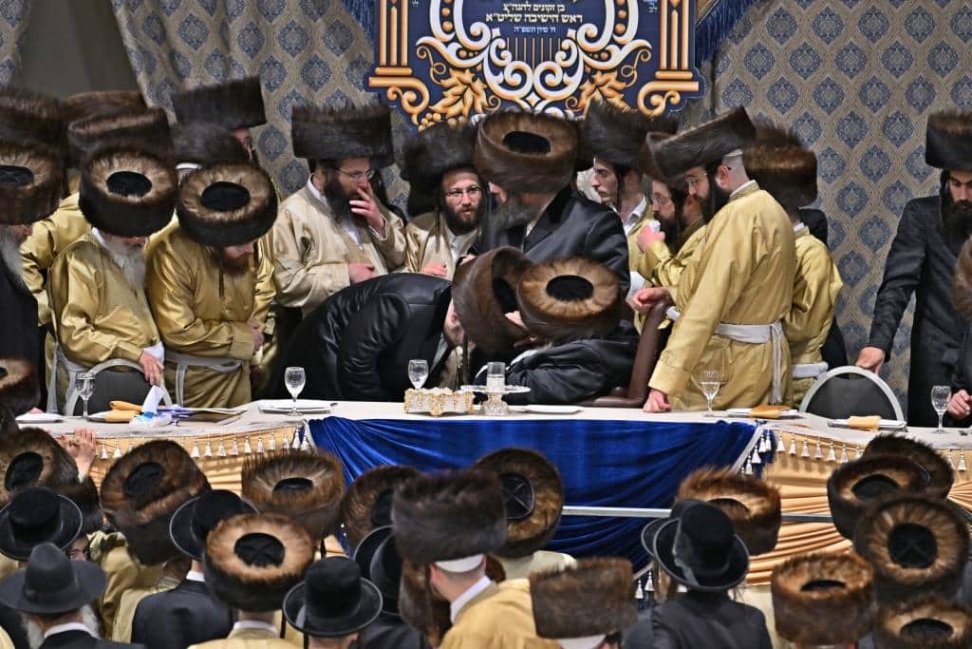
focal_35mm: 300
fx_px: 8101
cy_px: 324
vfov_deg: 4.6
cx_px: 486
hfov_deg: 6.9
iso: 500
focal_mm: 200
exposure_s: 1/250
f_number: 2.8
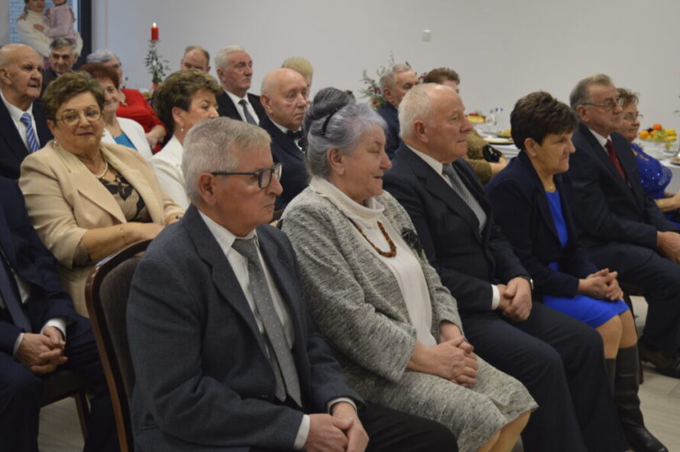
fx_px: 981
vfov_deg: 25.9
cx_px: 367
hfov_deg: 38.2
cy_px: 217
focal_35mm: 52
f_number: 4.2
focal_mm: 30
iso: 400
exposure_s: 1/30
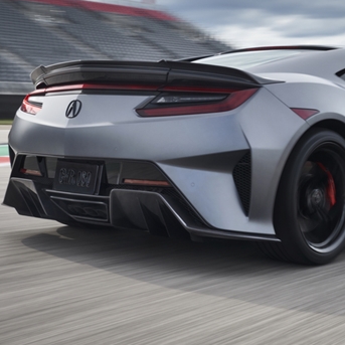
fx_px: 778
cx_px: 231
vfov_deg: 24.9
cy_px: 217
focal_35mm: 69
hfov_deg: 24.9
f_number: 13
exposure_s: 1/15
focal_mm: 34
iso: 100
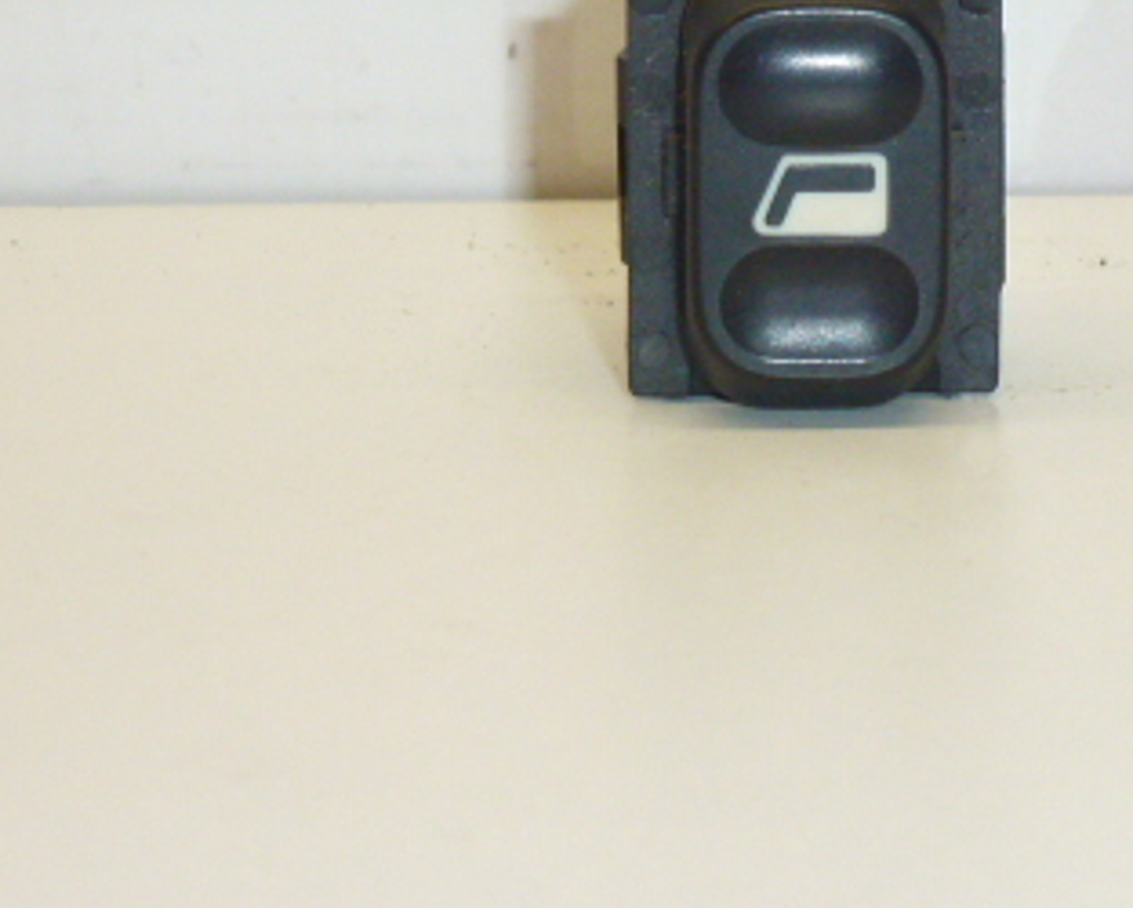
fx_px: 4094
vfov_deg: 12.5
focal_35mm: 122
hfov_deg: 15.7
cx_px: 806
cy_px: 69
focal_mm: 10.9
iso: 400
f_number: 4.5
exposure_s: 1/250
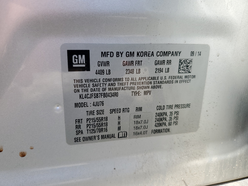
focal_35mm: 26
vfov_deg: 53.1
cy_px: 93
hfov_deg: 67.3
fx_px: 186
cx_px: 124
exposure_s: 1/385
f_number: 1.5
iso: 50
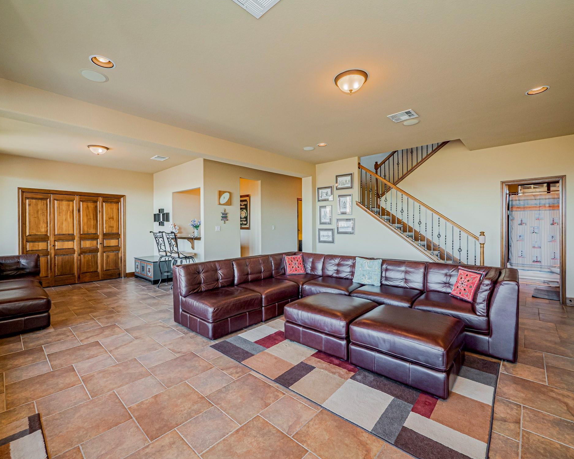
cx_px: 285
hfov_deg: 96.8
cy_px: 230
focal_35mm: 15
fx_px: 255
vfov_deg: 84.0
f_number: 4.5
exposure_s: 1/250
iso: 500
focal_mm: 7
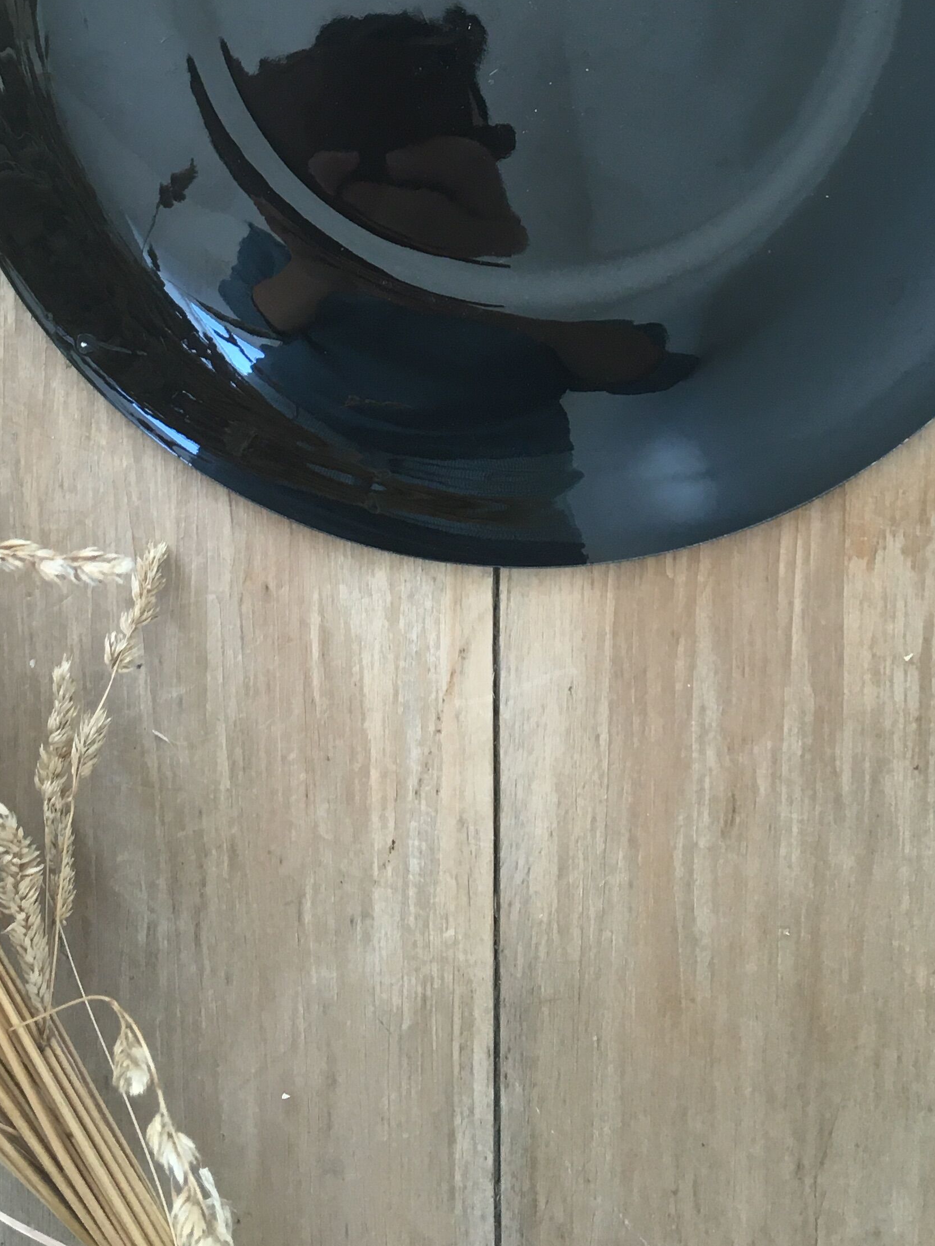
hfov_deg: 27.5
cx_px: 401
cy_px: 129
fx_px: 1908
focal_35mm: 53
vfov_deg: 34.2
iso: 40
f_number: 2.2
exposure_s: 1/33
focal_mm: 4.15
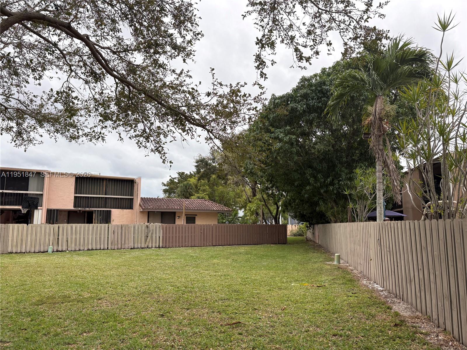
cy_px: 175
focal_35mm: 26
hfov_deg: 67.3
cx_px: 234
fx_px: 351
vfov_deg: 53.1
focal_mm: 5.96
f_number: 1.6
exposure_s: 1/773
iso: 50
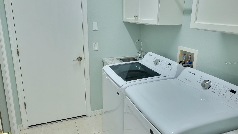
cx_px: 118
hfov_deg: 66.1
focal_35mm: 29
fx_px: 183
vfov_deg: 40.2
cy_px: 63
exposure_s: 1/120
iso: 160
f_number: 1.8
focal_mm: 5.4
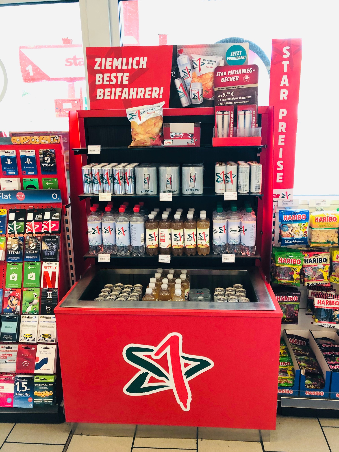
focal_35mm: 28
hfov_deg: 49.7
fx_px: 366
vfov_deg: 63.4
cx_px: 170
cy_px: 226
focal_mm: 4
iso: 32
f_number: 1.8
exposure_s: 1/25
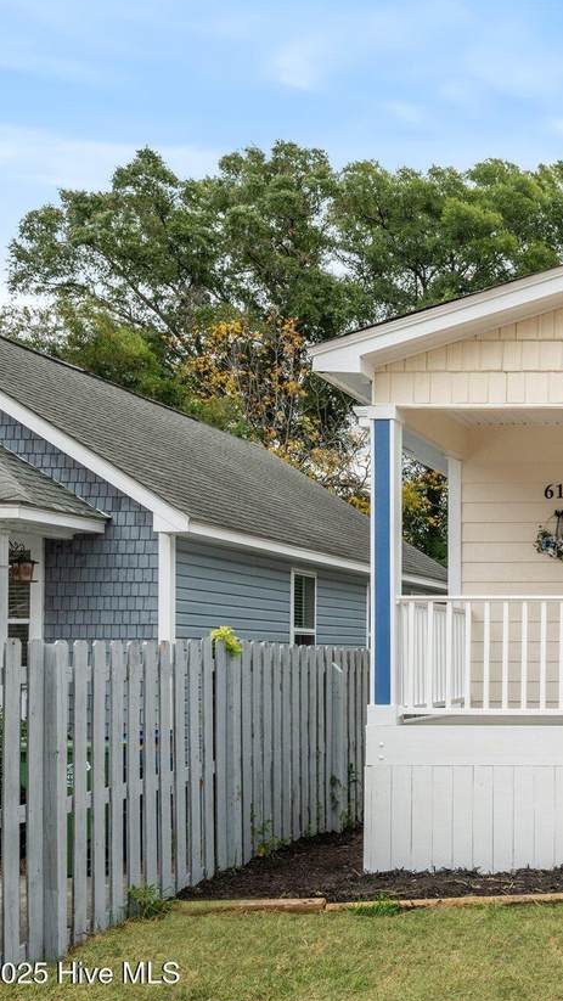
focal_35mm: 45
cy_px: 502
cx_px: 737
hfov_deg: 23.5
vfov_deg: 45.6
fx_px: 1189
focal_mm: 27.5
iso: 100
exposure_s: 1/50
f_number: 11
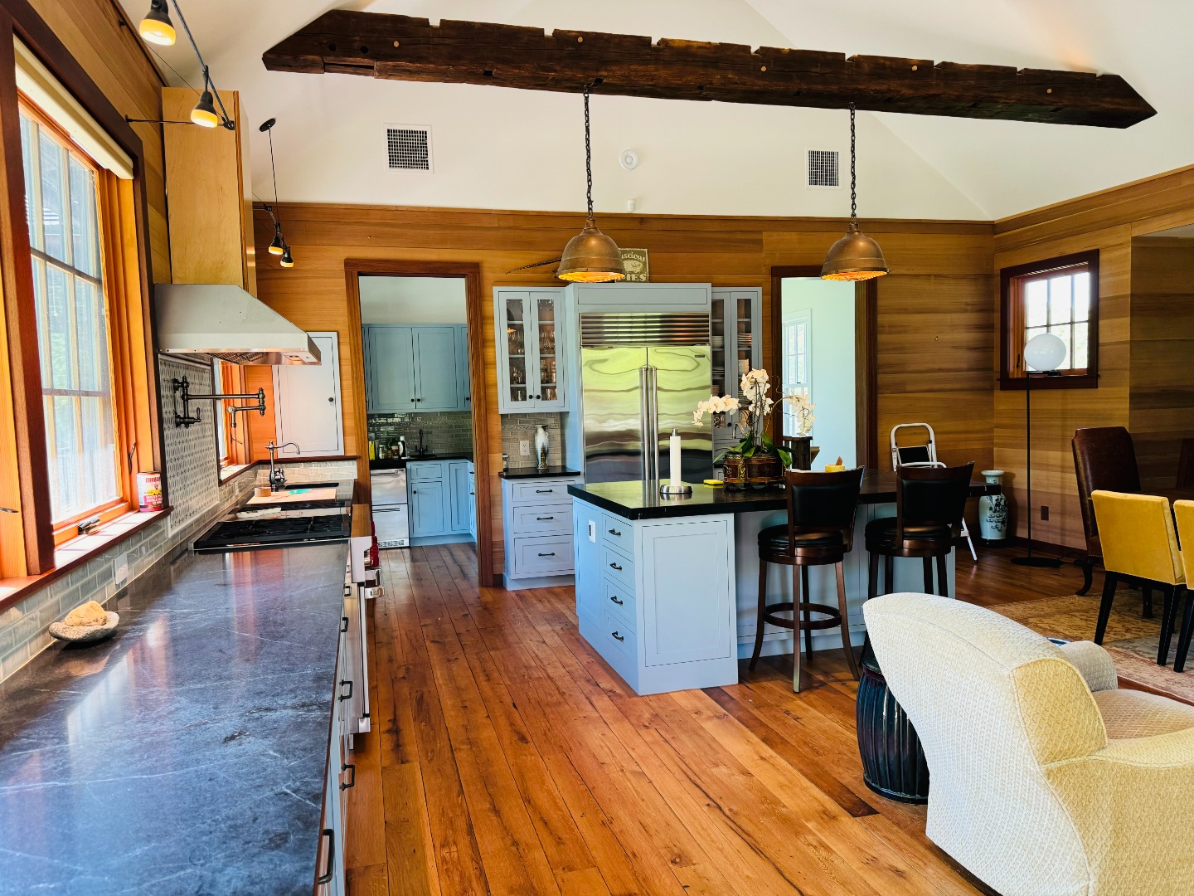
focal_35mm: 24
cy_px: 448
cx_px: 597
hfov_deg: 71.6
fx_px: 828
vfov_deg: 56.8
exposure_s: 1/60
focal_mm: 6.76
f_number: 1.78
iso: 200
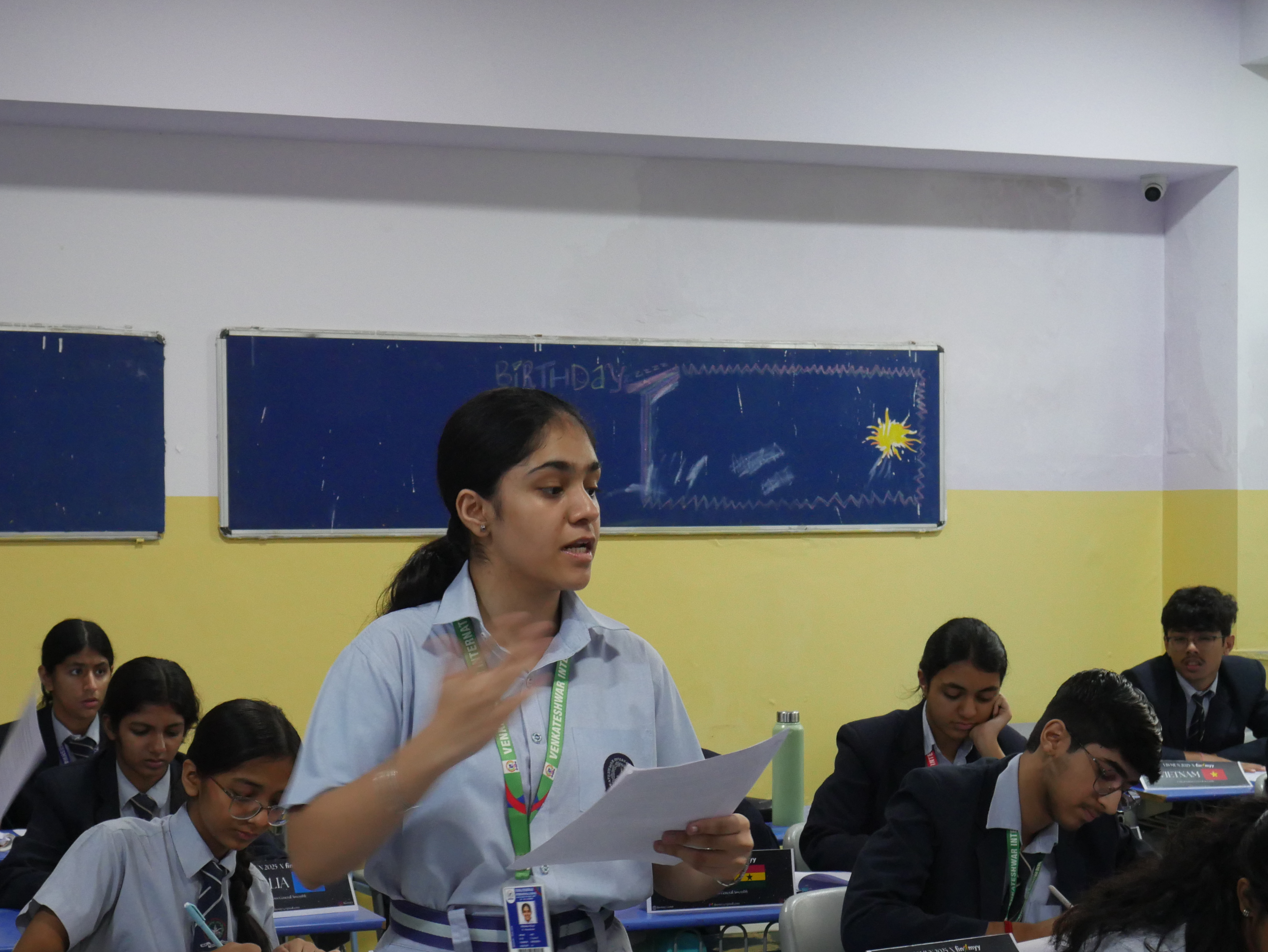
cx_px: 526
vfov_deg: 23.3
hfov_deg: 30.6
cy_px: 586
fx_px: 2309
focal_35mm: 63
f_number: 6.3
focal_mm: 25
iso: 1600
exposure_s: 1/30
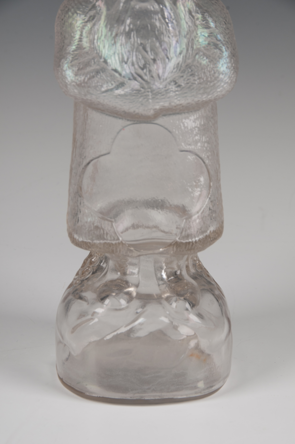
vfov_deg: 14.4
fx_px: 1756
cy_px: 222
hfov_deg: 9.6
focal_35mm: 142
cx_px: 148
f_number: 16
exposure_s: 1/250
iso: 200
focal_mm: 95
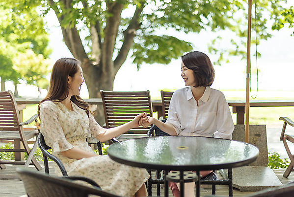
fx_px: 409
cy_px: 98
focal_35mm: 50
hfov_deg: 39.6
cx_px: 147
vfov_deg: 27.0
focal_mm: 50
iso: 100
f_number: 1.8
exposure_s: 1/1250
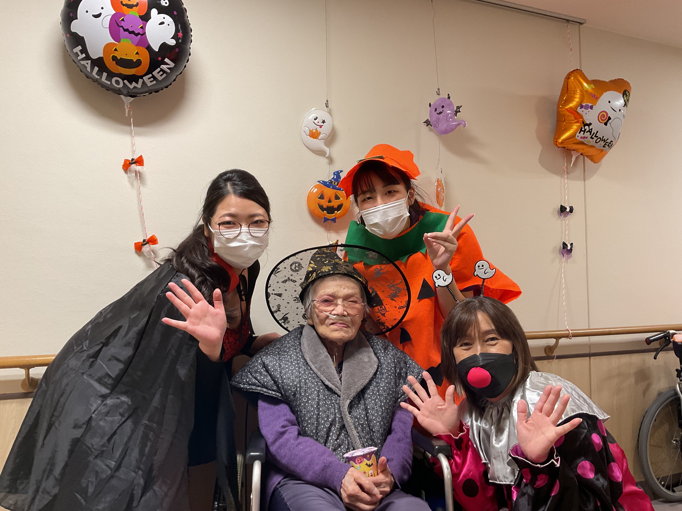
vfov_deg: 48.2
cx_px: 341
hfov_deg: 61.7
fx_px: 571
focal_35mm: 29
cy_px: 256
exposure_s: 1/60
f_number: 1.8
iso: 100
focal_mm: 3
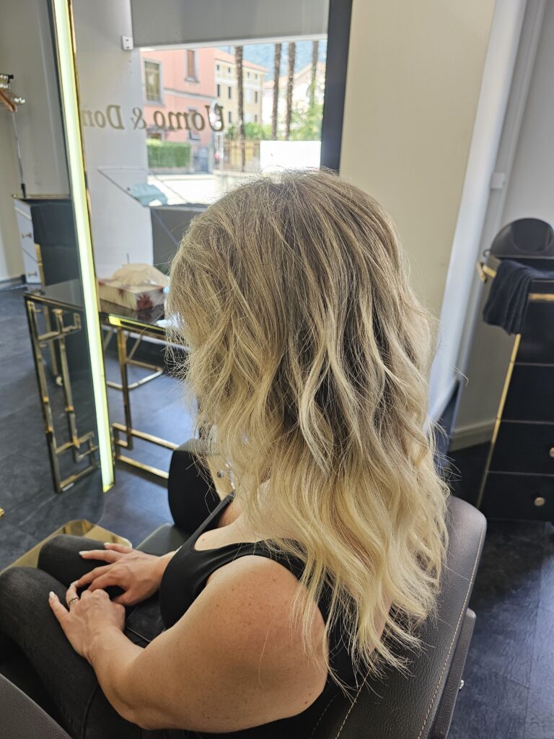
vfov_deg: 73.9
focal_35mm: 23
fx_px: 491
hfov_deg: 58.9
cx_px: 277
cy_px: 370
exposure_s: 1/100
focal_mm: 6.3
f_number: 1.7
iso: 125
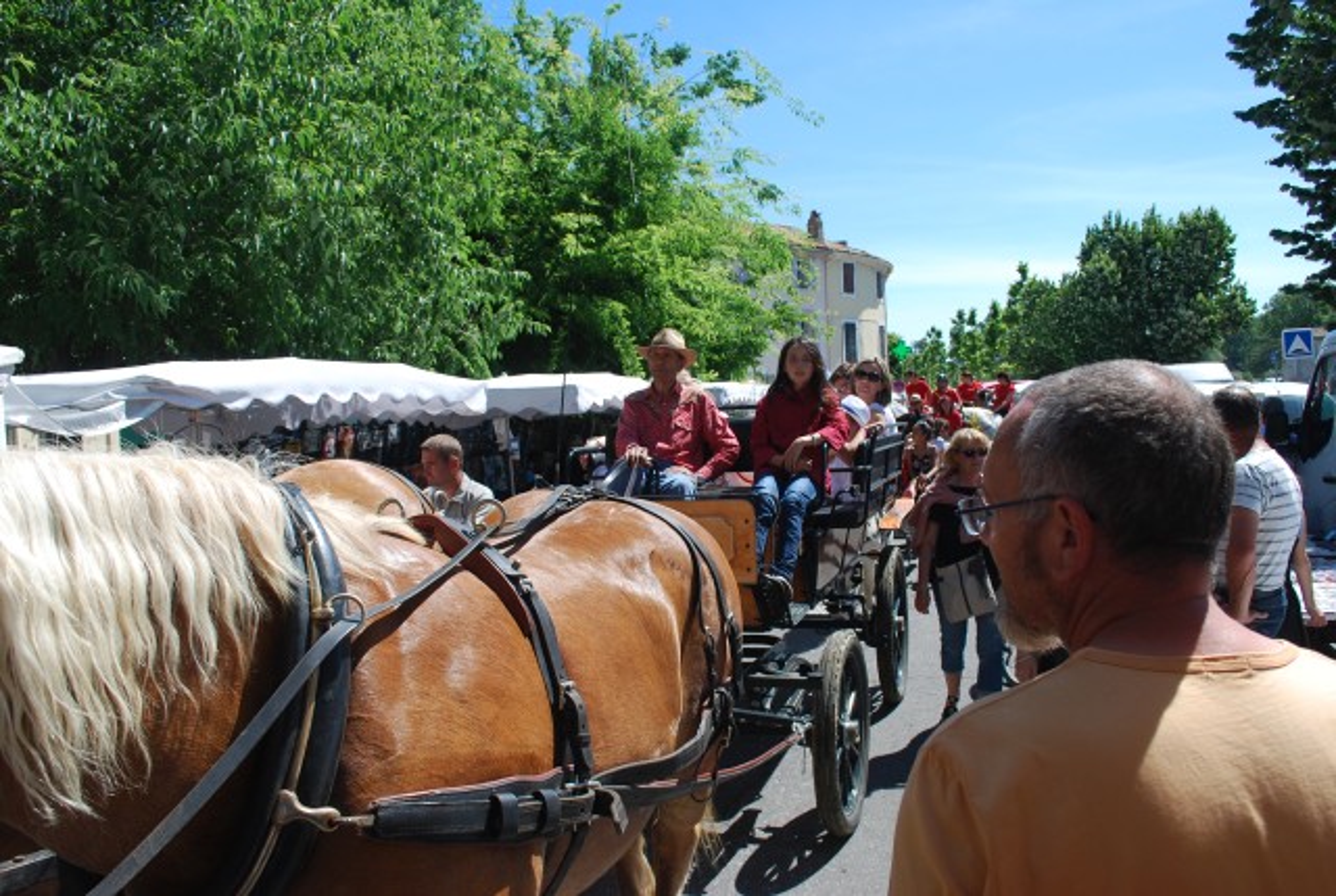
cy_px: 448
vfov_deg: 48.1
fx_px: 1004
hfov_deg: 67.3
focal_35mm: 27
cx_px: 668
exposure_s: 1/200
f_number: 7.1
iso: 100
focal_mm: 18
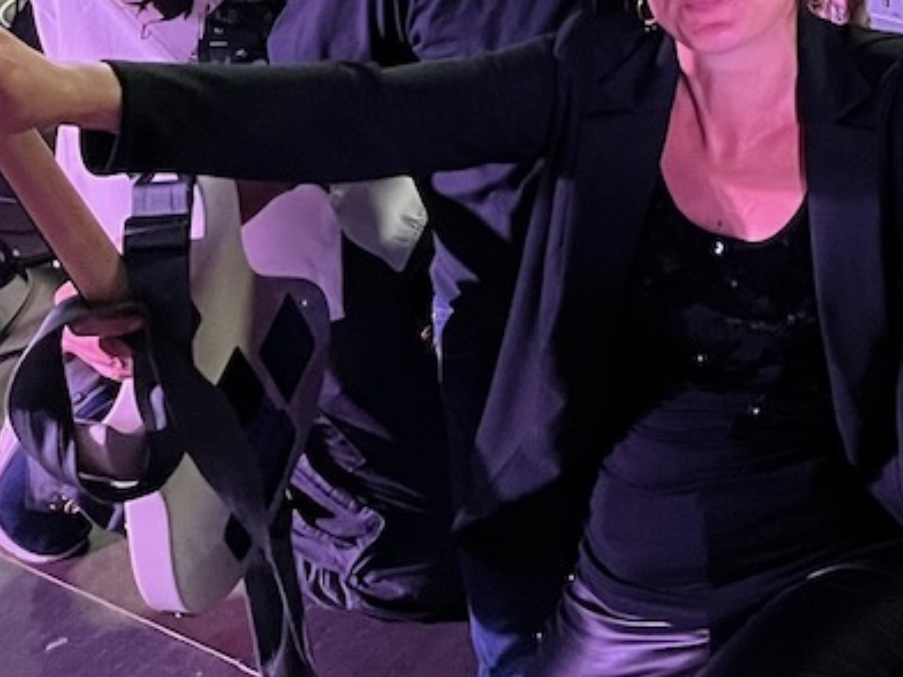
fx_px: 2217
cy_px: -419
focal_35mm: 85
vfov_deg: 15.6
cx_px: 1352
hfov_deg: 19.9
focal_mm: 5.1
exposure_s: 1/38
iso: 640
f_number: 1.6
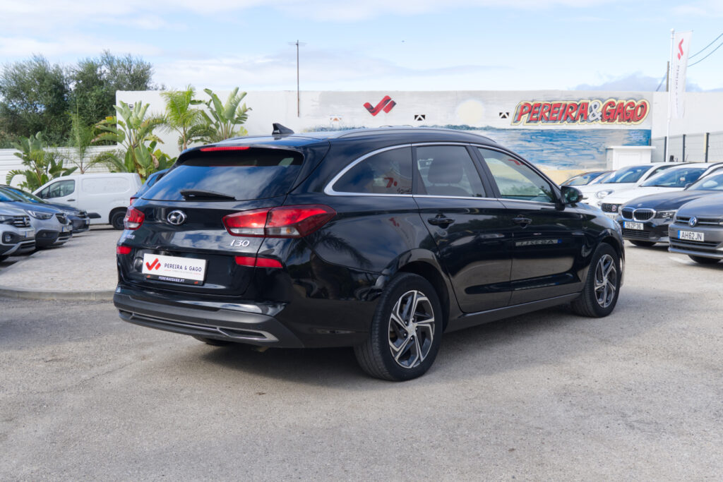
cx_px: 362
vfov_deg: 35.1
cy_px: 241
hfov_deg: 50.7
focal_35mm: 38
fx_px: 763
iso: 160
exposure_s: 1/125
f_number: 9
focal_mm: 25.6
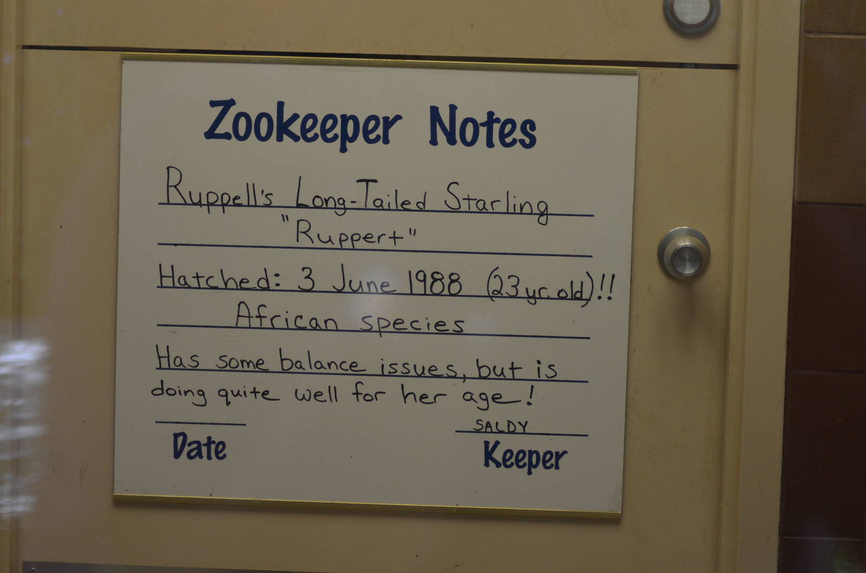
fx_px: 2521
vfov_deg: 13.0
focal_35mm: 105
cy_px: 286
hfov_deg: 19.5
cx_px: 433
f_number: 4
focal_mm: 70
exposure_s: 1/200
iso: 800
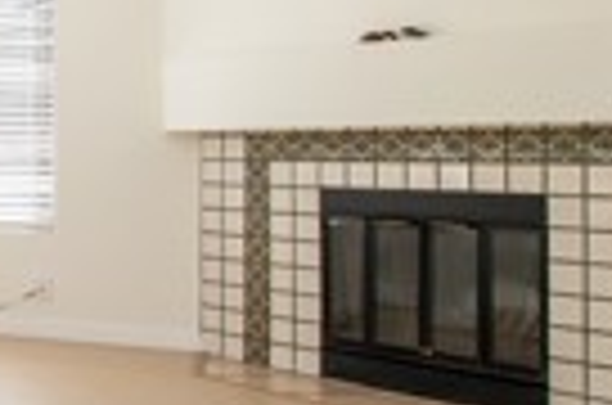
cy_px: 148
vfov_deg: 20.5
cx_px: -662
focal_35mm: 66
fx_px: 1119
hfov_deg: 18.1
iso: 100
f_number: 5.6
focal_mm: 14
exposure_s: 1/125
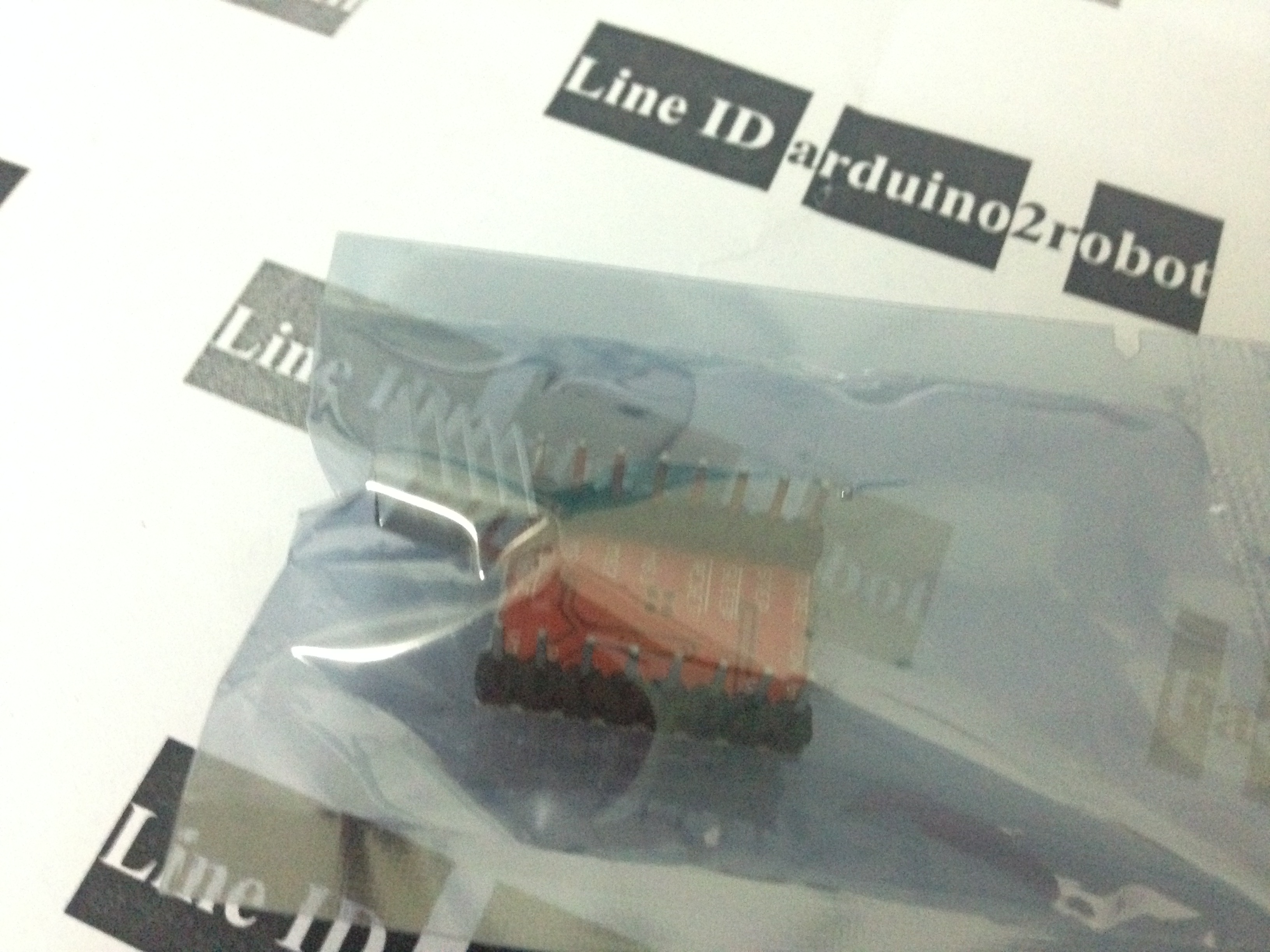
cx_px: 635
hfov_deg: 55.4
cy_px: 476
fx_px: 1211
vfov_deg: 42.9
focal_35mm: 33
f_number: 2.4
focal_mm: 4.12
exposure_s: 1/17
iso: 800
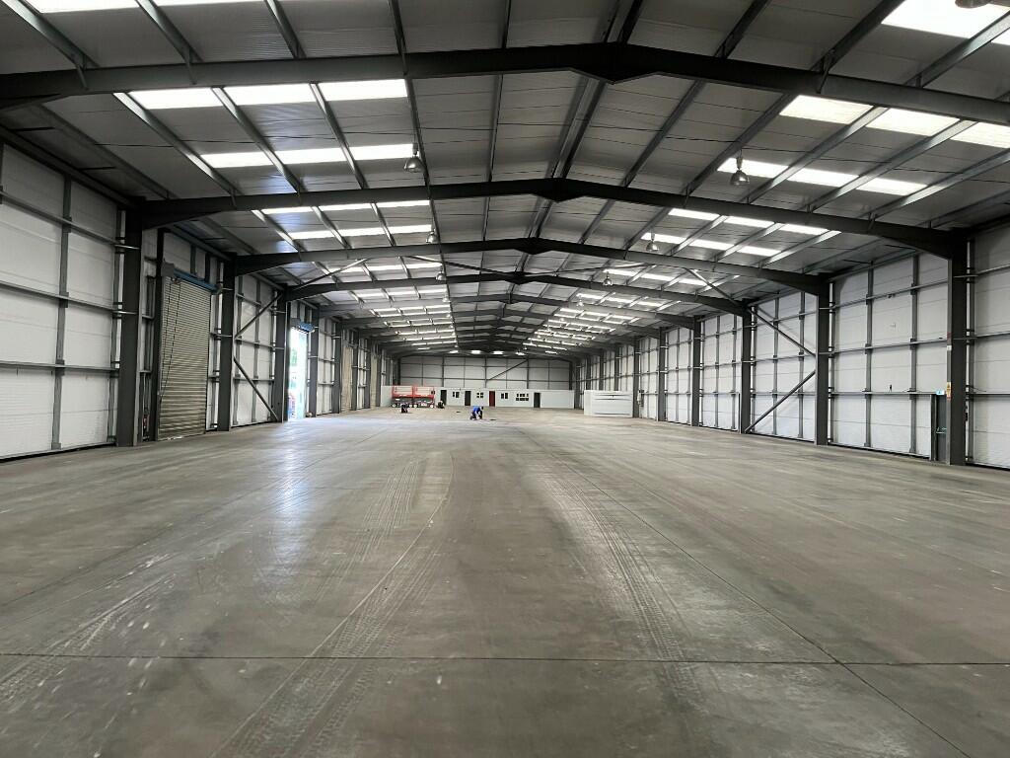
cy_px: 379
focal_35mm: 26
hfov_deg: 67.3
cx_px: 505
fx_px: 759
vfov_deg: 53.1
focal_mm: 5.1
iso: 125
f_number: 1.6
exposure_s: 1/83
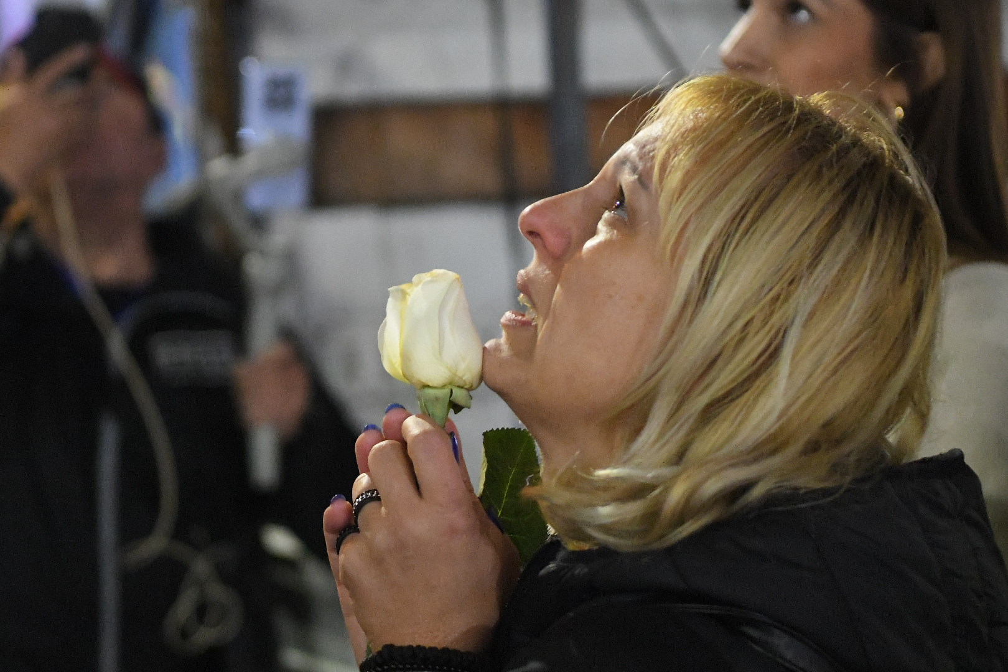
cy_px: 336
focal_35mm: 70
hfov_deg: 28.8
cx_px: 504
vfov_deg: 19.5
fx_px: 1960
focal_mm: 70
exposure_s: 1/80
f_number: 3.2
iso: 10000
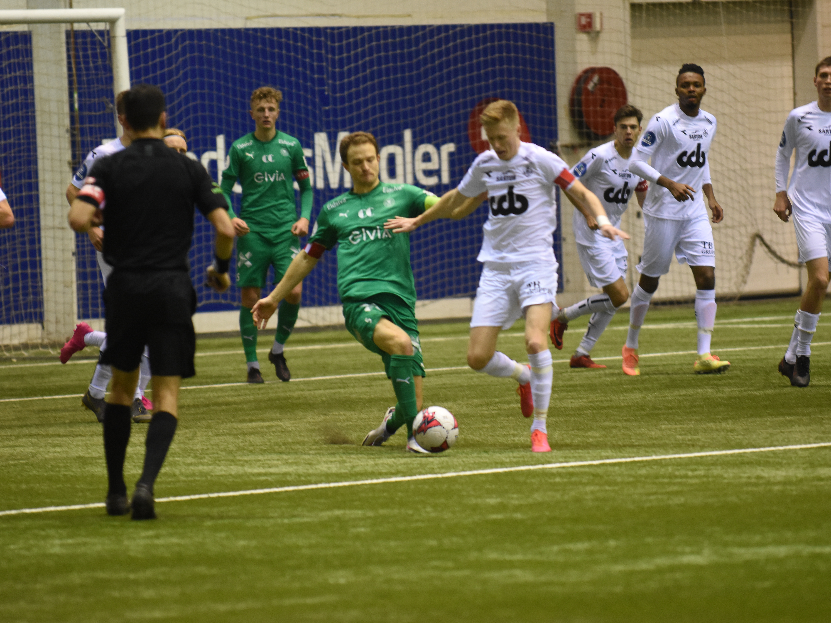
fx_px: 7802
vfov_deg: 4.6
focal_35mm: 325
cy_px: 312
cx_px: 422
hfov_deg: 6.1
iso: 2000
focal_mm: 200
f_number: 2.8
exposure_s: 1/500
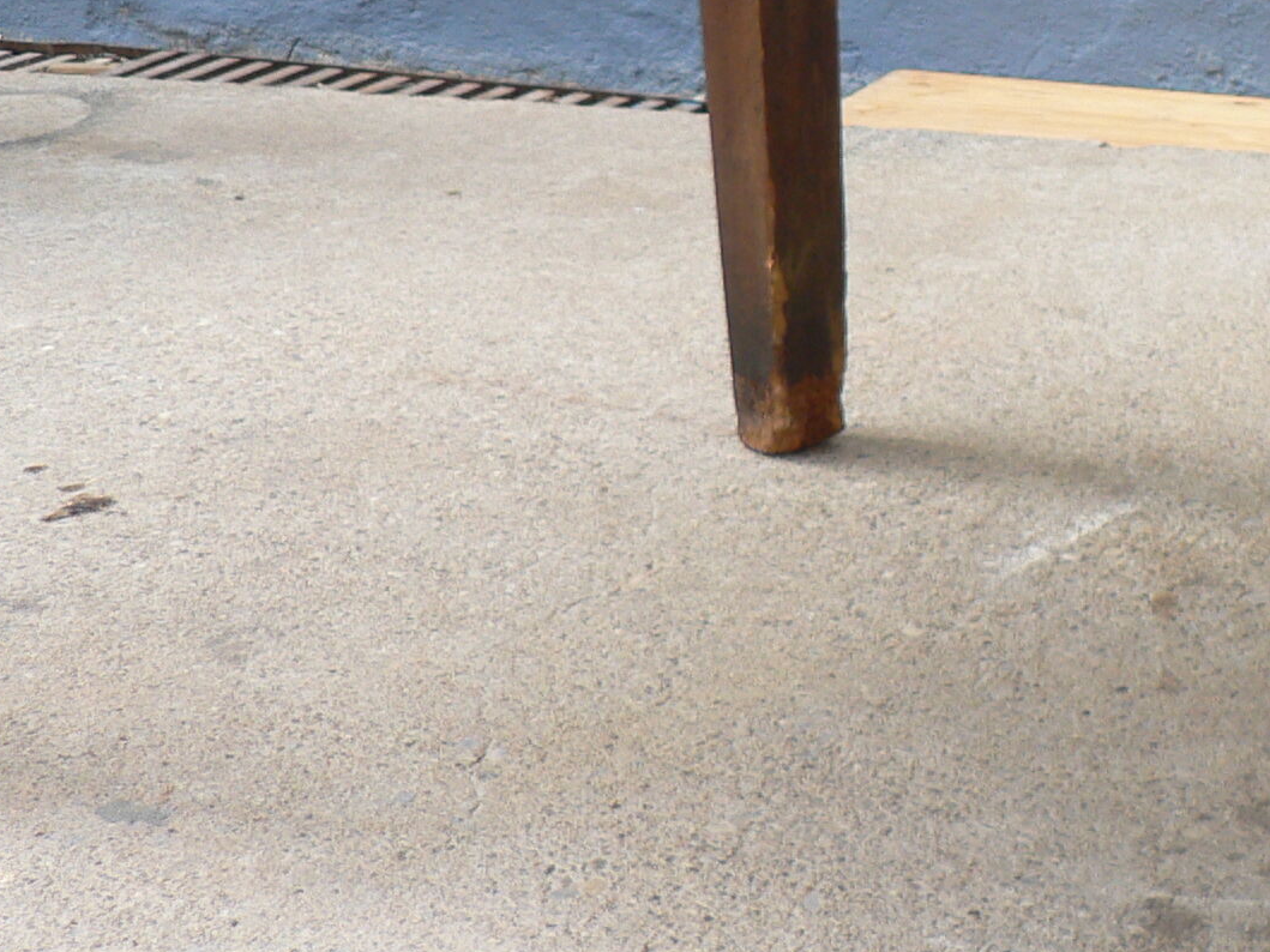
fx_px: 3192
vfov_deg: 16.5
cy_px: -42
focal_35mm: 87
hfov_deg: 21.3
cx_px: 1406
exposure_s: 1/100
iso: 80
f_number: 2.8
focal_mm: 6
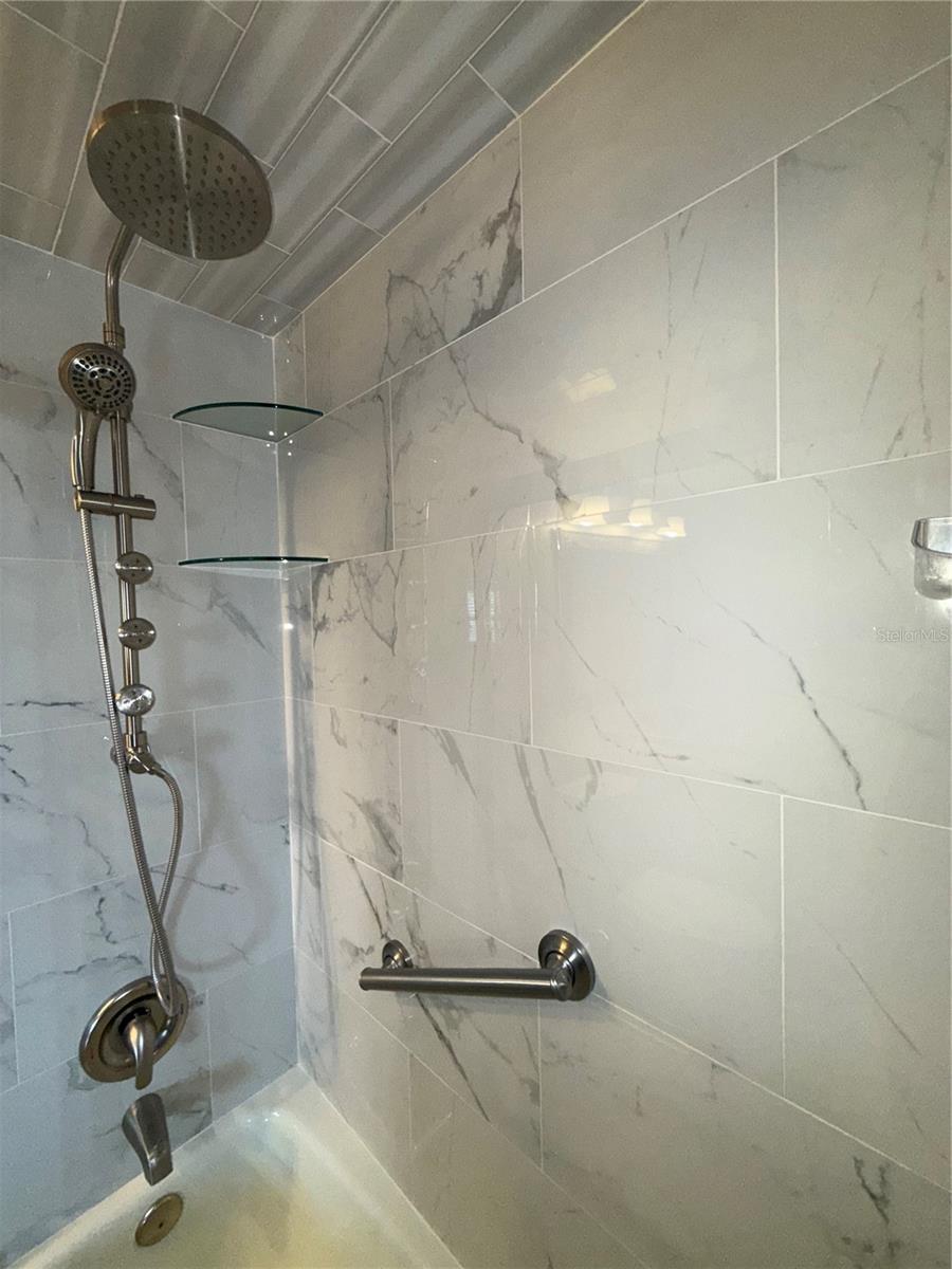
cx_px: 476
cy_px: 634
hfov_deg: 85.7
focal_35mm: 14
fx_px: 513
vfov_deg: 102.1
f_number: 2.2
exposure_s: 1/120
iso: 100
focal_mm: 2.22
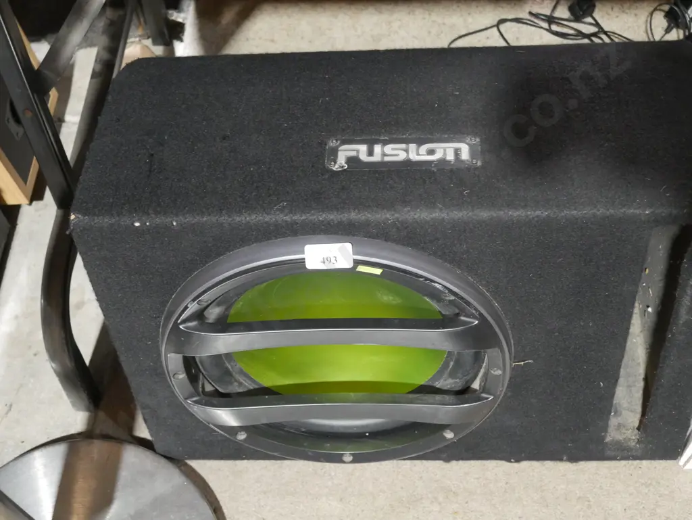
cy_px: 260
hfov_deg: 38.2
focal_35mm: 50
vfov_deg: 29.1
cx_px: 346
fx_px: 1000
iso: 3200
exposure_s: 1/50
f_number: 5.3
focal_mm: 25
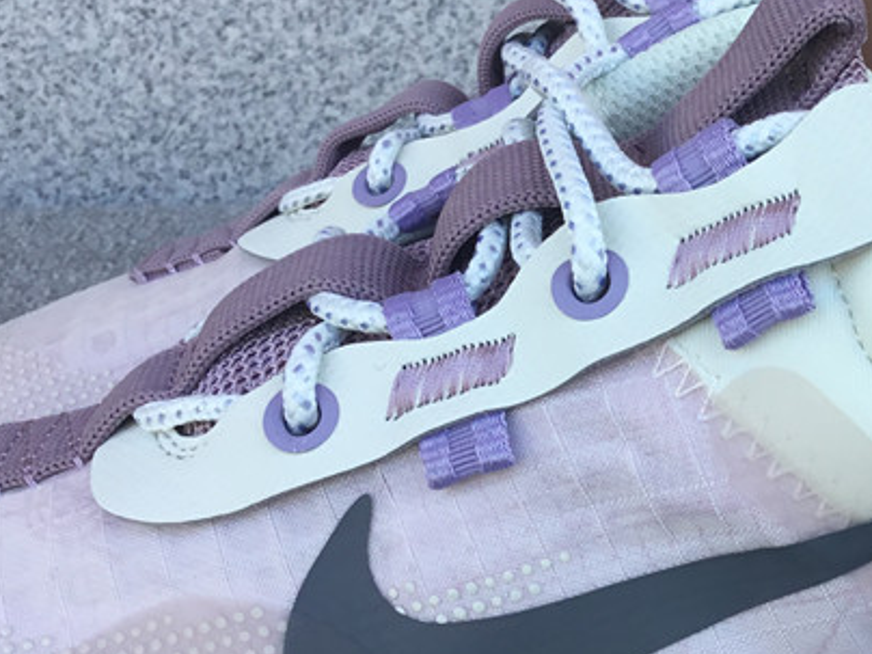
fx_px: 1738
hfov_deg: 27.2
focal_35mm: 69
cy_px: 426
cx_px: 788
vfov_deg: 21.2
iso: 25
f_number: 2.4
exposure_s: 1/162
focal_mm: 3.3
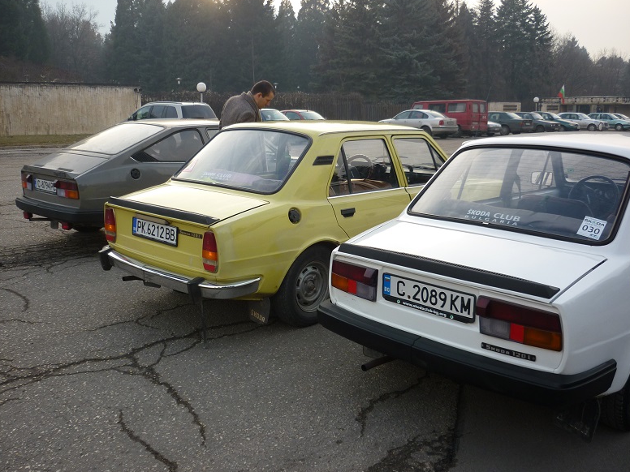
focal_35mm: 34
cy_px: 231
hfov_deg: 54.0
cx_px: 314
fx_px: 619
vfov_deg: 41.8
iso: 80
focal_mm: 5.5
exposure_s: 1/200
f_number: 2.8
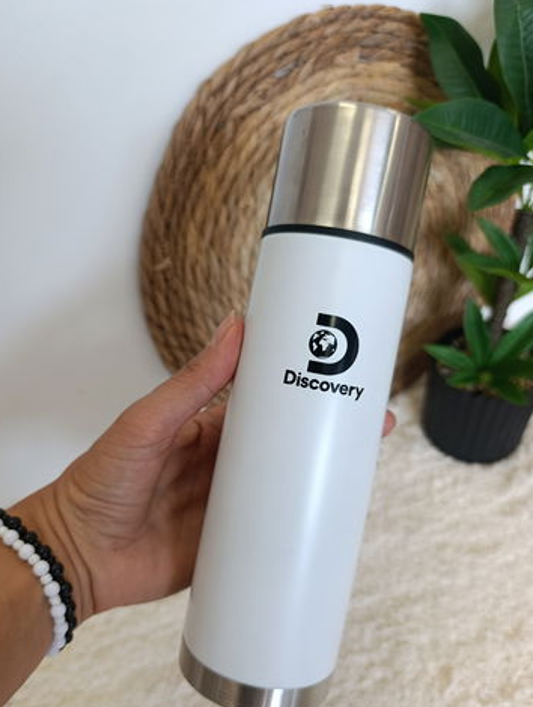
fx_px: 532
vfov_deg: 67.0
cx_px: 256
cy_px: 390
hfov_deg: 53.2
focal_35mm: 26
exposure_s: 1/100
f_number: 1.65
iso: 369
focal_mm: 6.11
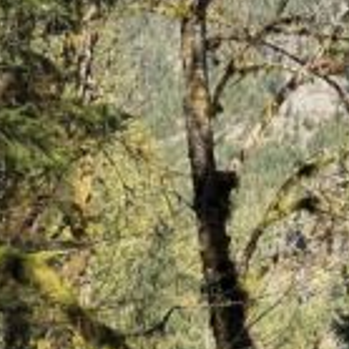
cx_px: 404
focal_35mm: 122
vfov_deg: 14.2
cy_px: 40
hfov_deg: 13.9
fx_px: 1392
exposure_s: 1/1931
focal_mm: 6.76
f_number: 1.78
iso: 80
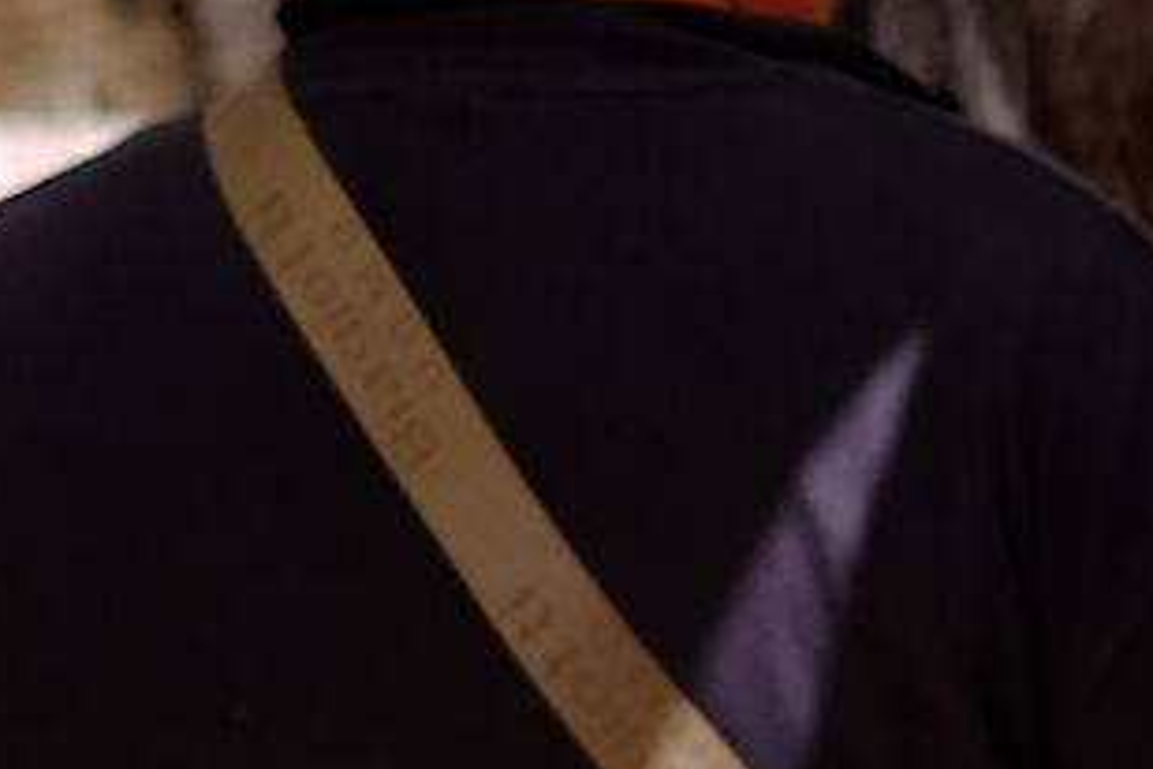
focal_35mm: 412
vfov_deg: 3.3
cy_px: 86
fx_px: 13194
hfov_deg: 5.0
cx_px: 1590
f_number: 2
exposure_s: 1/4000
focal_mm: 35
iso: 200
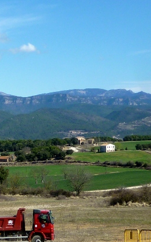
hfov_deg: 12.6
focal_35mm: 101
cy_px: 159
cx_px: -42
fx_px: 665
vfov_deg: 20.5
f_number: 4
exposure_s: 1/800
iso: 80
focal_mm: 5.2
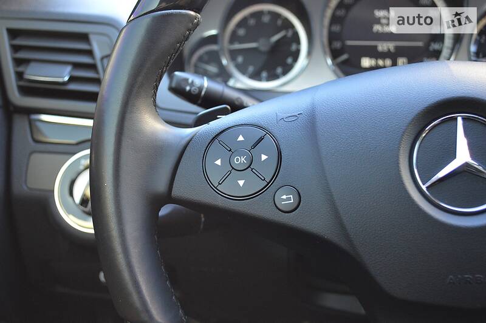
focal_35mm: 51
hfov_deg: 38.9
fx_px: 688
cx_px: 243
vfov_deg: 26.4
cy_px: 162
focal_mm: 34
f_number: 5
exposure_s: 1/60
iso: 1100
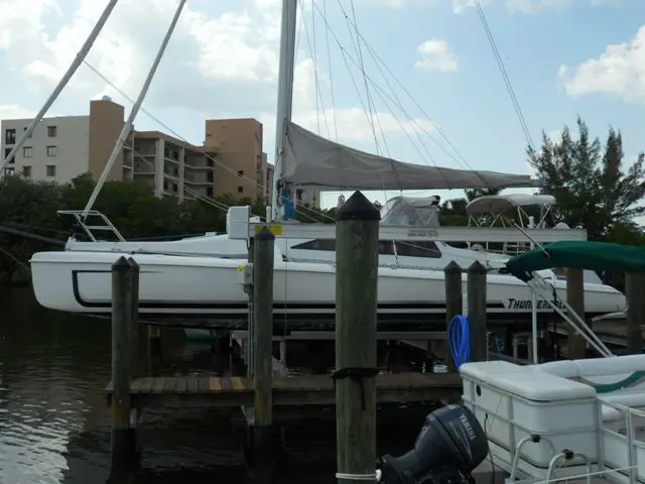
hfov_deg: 49.0
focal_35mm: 38
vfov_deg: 37.7
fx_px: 708
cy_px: 242
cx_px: 322
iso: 80
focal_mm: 6.9
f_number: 3.9
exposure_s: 1/800
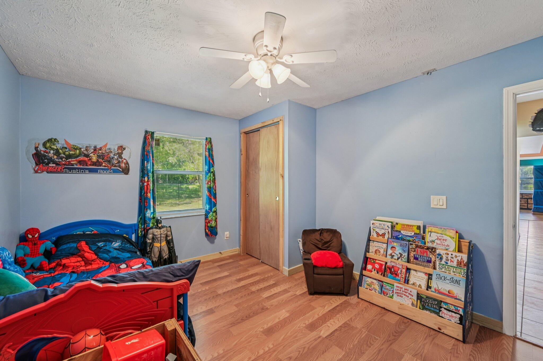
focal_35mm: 14
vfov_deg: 81.1
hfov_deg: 104.3
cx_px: 272
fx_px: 211
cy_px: 180
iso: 800
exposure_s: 1/5
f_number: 8
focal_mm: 14
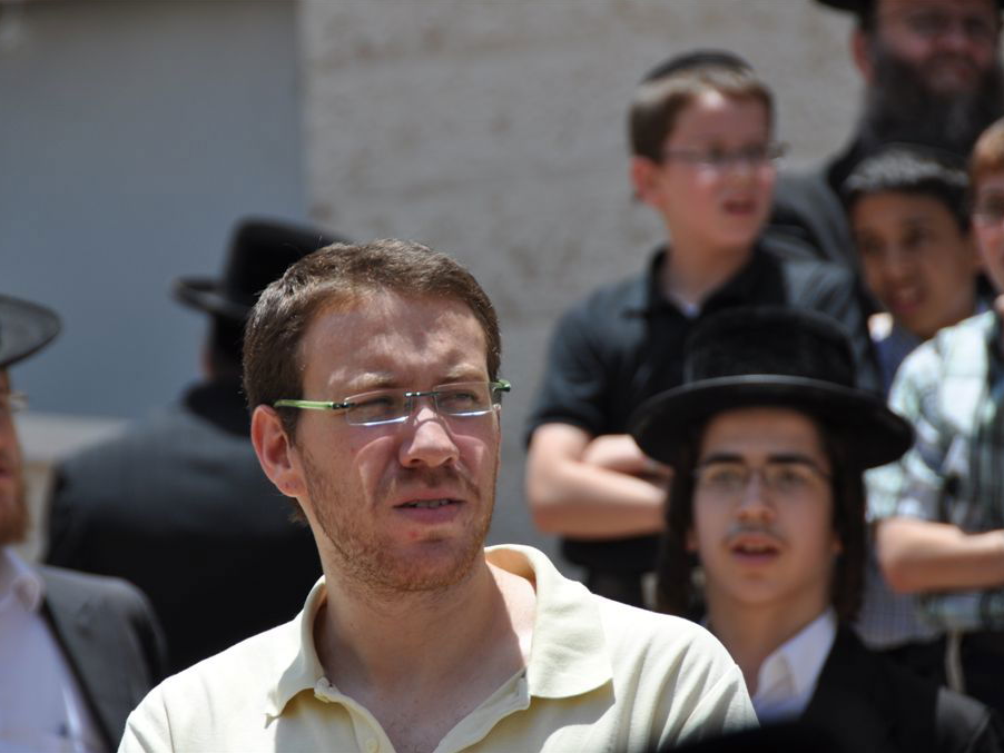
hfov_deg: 6.1
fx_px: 9487
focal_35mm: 327
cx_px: 439
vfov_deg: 4.5
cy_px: 376
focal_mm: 200
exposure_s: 1/640
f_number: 6.3
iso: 200
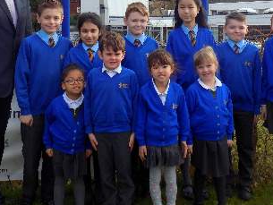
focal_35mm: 56
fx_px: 442
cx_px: 167
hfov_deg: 34.2
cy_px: 31
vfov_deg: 25.5
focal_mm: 5.3
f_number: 3.3
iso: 80
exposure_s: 1/320
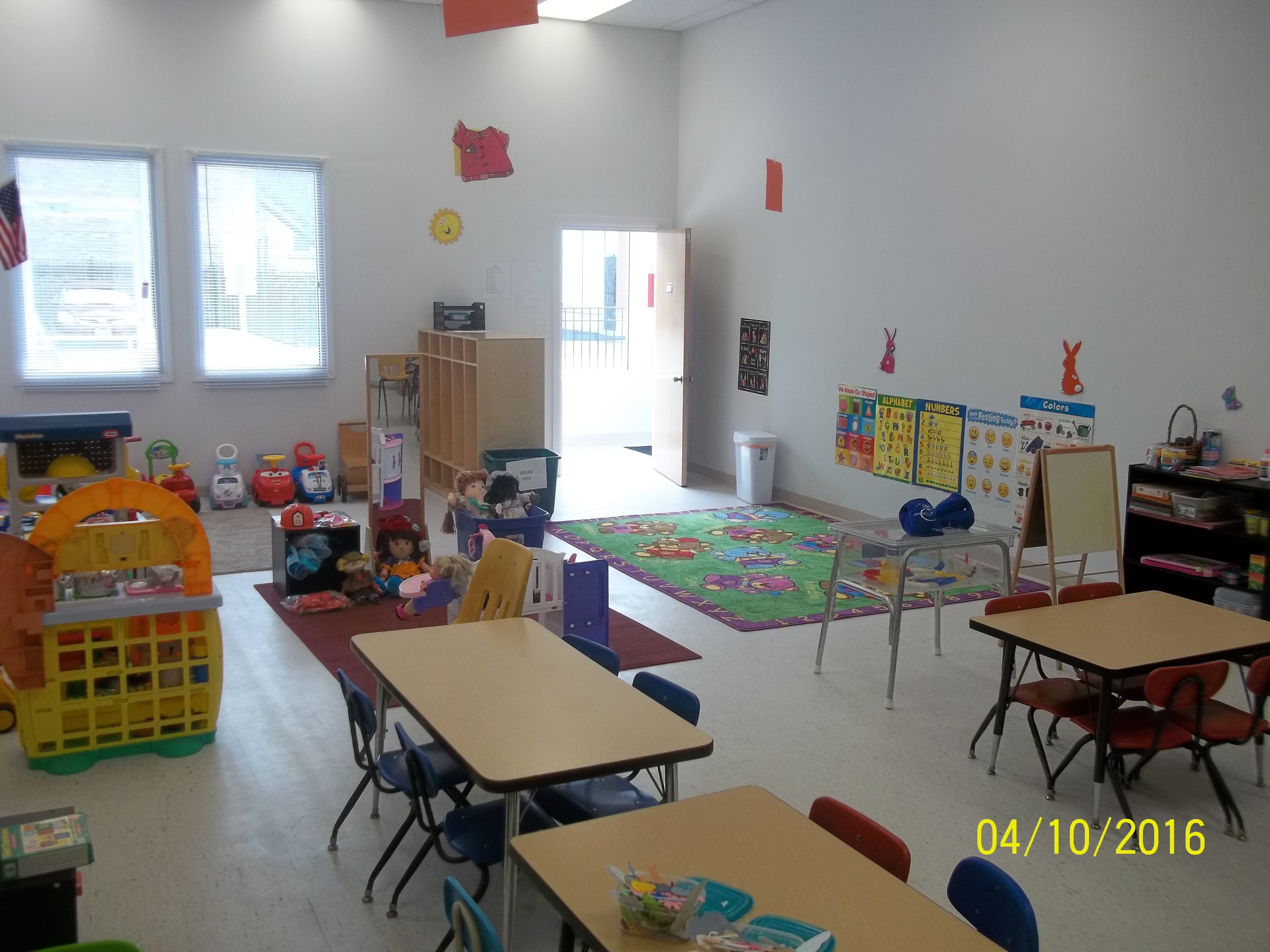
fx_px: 1174
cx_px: 635
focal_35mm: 32
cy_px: 476
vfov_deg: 44.2
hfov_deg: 56.8
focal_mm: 5.7
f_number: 2.9
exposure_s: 1/100
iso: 80
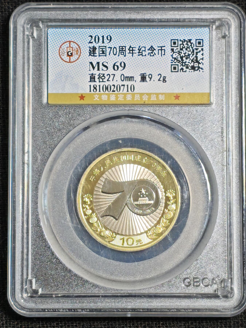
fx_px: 1137
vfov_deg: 16.4
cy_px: 164
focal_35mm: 120
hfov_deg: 12.3
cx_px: 123
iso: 50
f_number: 1.5
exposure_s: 1/899
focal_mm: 4.94
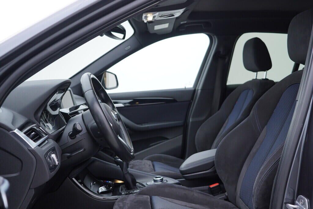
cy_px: 104
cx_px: 156
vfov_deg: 36.9
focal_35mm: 36
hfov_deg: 53.1
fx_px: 313
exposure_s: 1/50
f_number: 3.2
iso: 125
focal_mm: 24
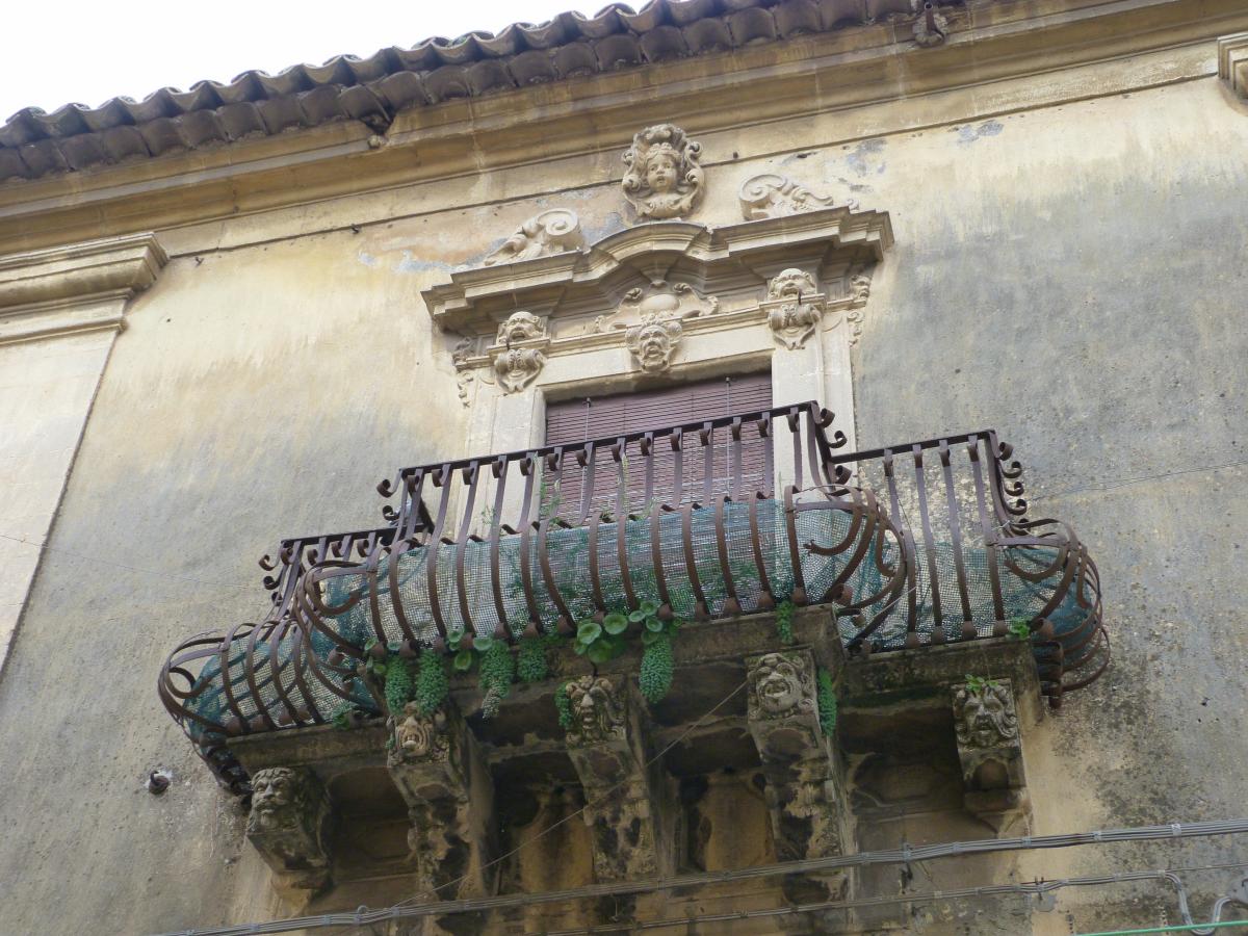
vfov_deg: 28.6
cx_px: 624
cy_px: 468
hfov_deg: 37.5
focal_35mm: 51
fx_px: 1839
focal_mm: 9.2
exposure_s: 1/60
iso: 160
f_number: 3.2
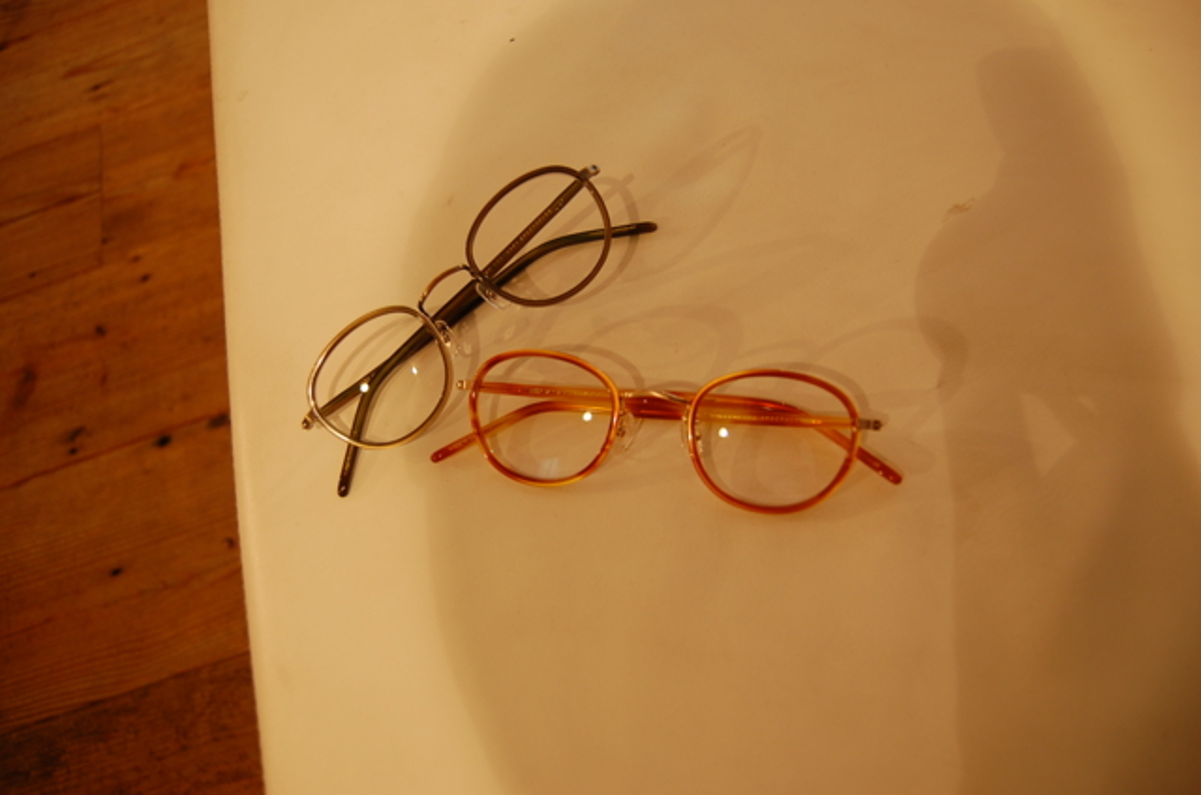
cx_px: 600
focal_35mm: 27
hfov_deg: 67.5
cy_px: 398
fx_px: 899
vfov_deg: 47.7
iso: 200
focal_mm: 18
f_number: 3.5
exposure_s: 1/40
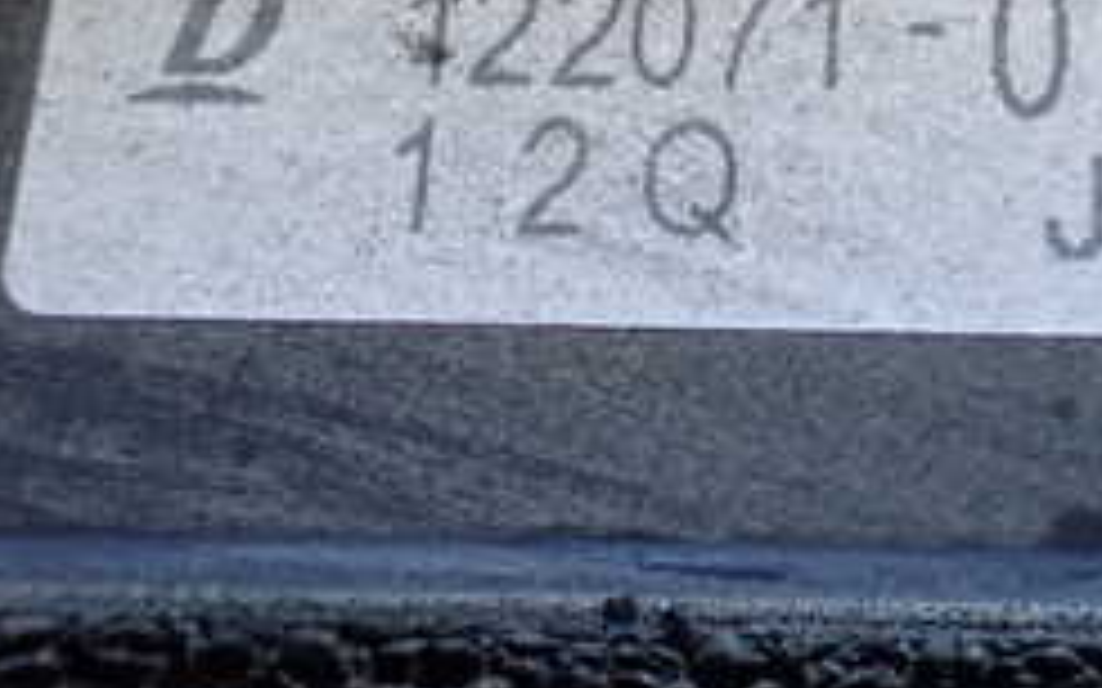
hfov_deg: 25.5
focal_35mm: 78
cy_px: -189
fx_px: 2342
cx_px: 1021
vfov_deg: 15.9
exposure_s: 1/125
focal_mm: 5.4
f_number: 2.3
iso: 640
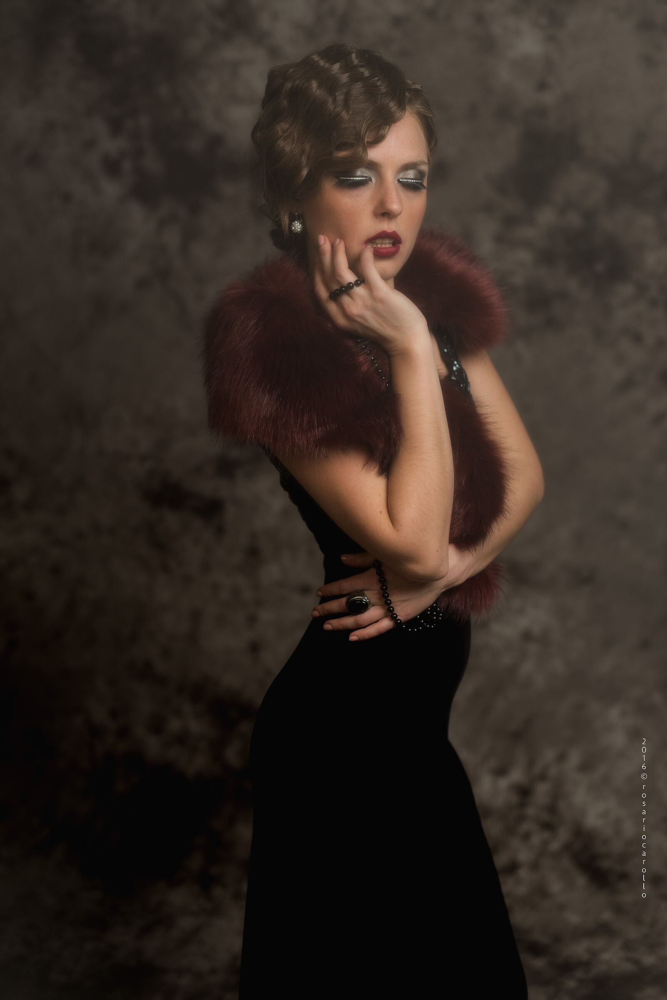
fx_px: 1388
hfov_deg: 27.0
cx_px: 334
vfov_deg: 39.6
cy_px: 500
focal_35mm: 50
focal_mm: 50
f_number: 2.5
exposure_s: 1/400
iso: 400
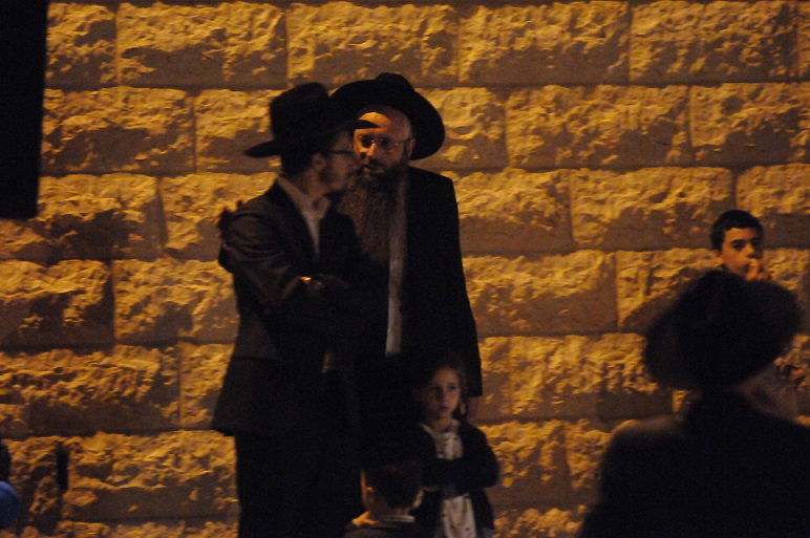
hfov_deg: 6.9
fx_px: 6743
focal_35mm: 300
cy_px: 269
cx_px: 405
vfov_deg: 4.6
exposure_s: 1/30
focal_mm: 200
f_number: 4
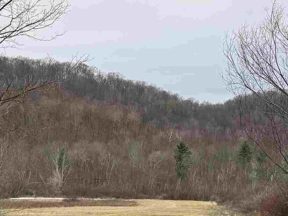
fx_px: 591
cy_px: 190
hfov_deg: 27.3
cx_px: 185
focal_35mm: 71
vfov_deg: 20.4
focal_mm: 6.76
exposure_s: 1/849
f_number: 1.78
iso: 80
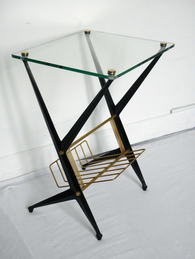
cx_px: 98
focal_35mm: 54
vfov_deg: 35.5
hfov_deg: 27.0
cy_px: 130
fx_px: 406
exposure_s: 1/50
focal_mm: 9.7
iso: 125
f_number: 4.1
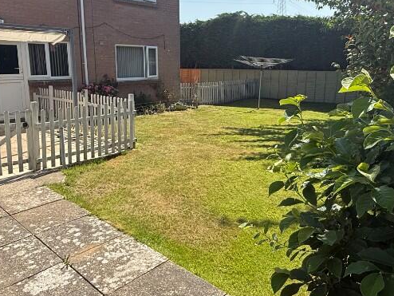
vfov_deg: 48.1
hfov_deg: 61.6
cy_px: 124
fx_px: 330
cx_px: 208
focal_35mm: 29
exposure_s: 1/1431
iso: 50
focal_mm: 2.22
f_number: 2.2
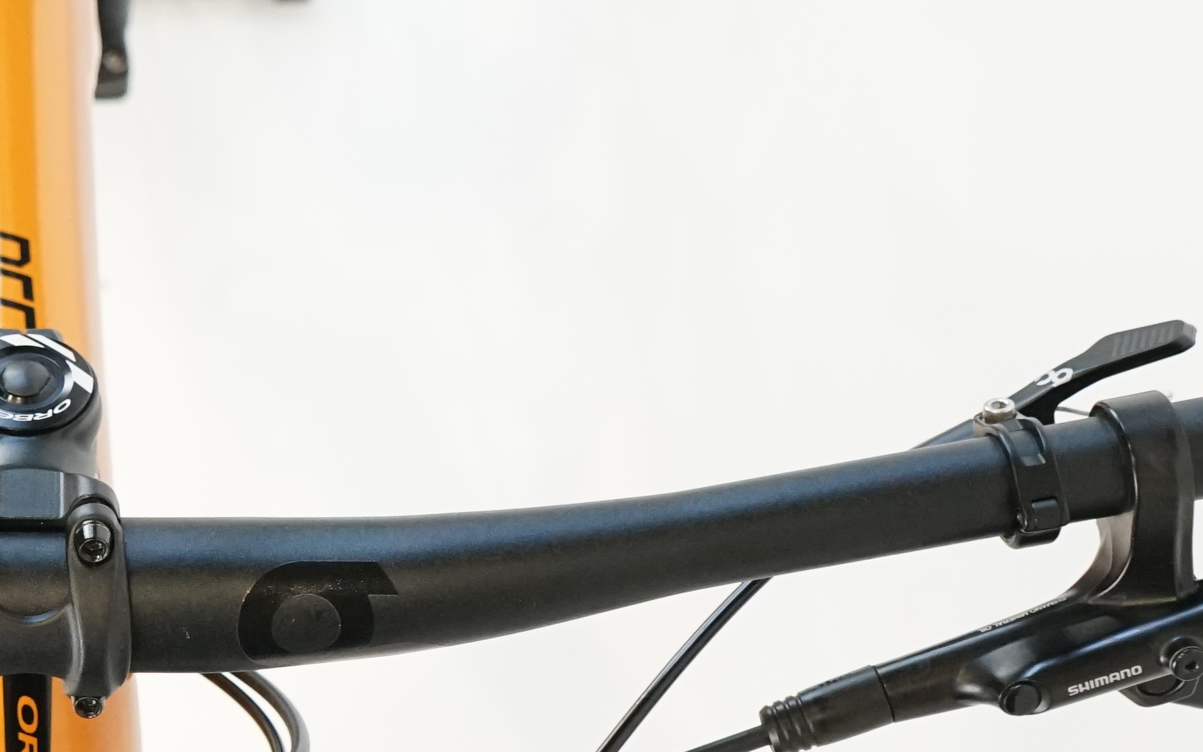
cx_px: 3
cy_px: 562
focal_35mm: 96
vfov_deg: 13.6
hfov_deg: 20.9
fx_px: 3147
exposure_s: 1/200
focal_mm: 28
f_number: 5.6
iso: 2500
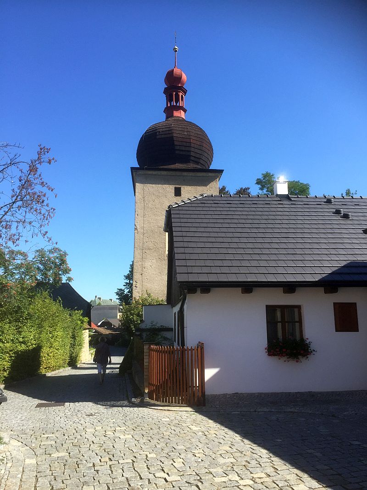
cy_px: 245
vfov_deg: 61.7
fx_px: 410
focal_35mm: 29
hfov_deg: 48.2
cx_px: 184
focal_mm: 4.15
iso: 32
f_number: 2.2
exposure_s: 1/1068
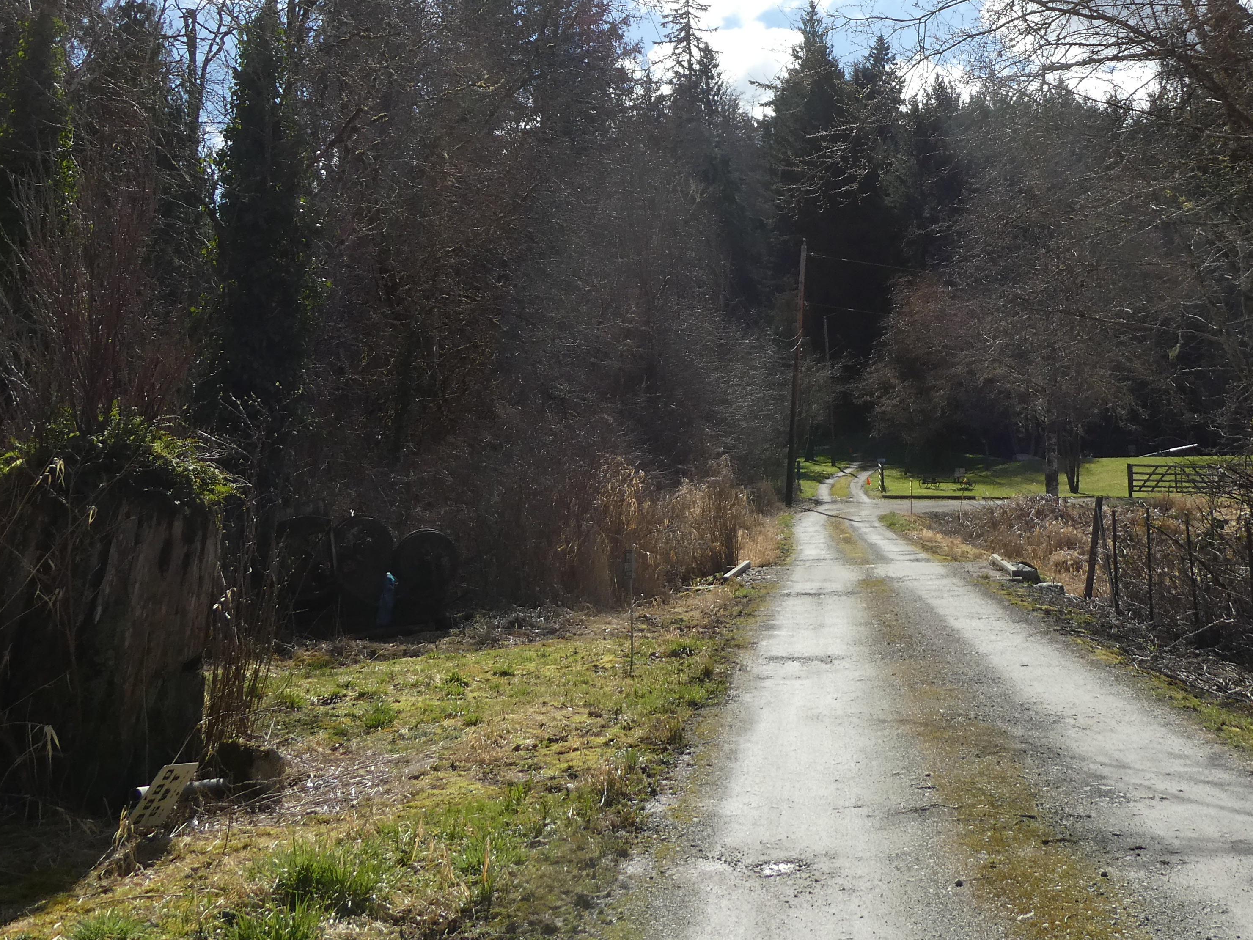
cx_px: 748
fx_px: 1520
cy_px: 165
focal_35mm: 42
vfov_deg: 33.2
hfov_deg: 44.6
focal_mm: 4.3
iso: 80
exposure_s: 1/1000
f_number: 3.3
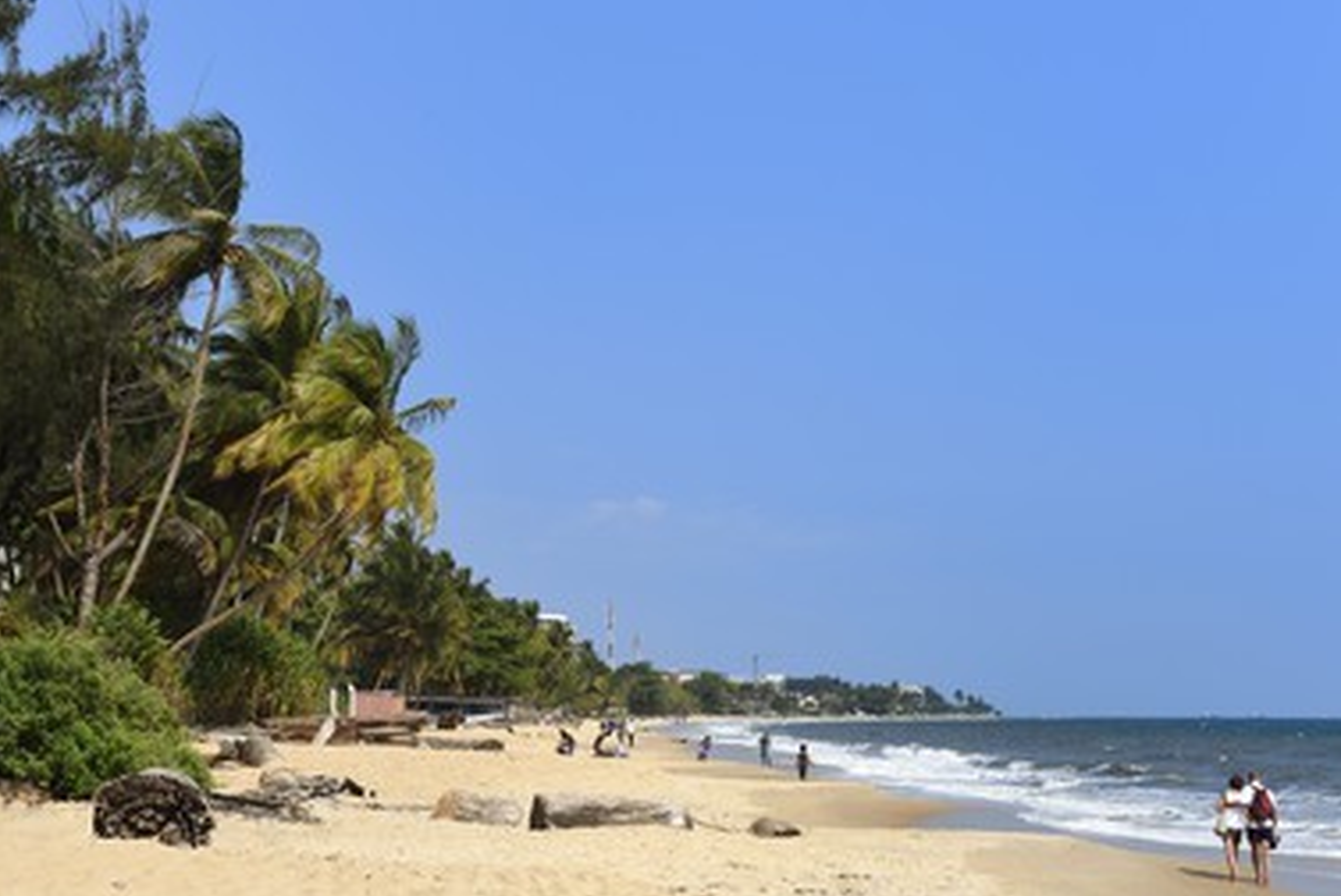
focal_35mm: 69
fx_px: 2572
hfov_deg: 29.2
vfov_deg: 19.8
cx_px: 651
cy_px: 466
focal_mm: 62
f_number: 11
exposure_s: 1/320
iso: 200
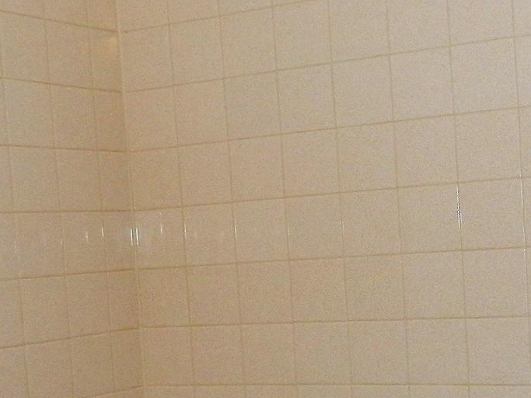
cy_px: 310
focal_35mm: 75
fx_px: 1150
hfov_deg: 25.8
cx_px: 366
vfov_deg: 19.5
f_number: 3.5
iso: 200
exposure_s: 1/30
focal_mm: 4.5
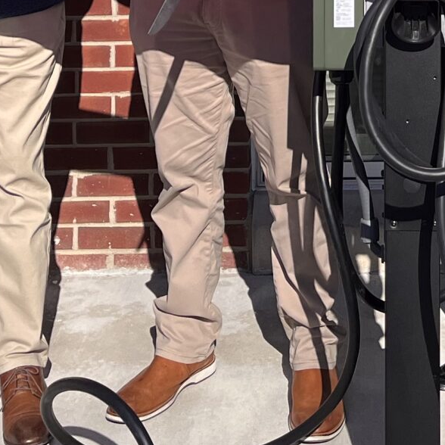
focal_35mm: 100
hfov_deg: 17.2
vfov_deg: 15.8
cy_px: -242
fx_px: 1454
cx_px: 392
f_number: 1.6
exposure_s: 1/5076
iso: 50
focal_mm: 5.1
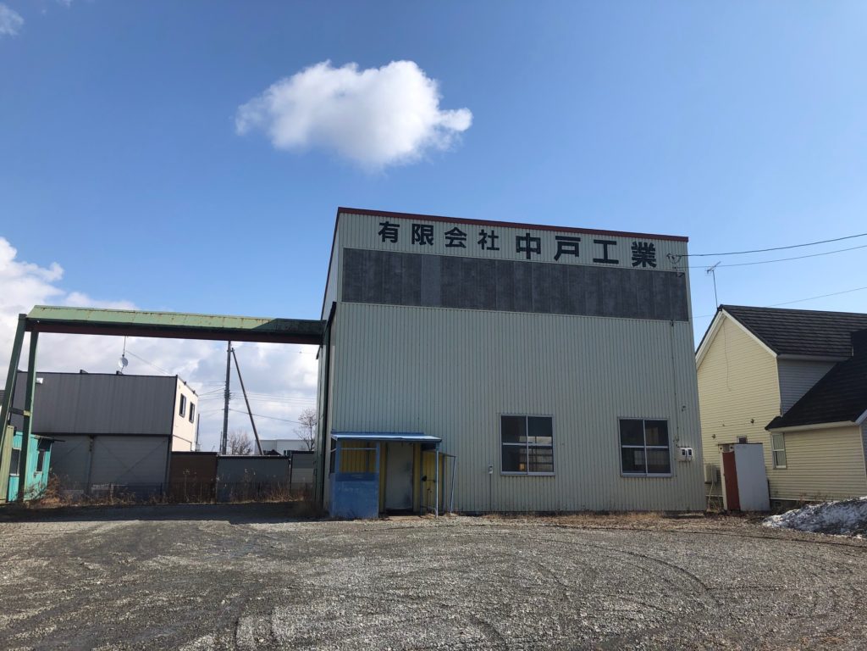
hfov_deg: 63.4
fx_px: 701
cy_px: 326
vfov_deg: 49.7
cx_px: 434
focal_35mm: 28
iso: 20
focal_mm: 3.99
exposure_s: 1/2288
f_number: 1.8
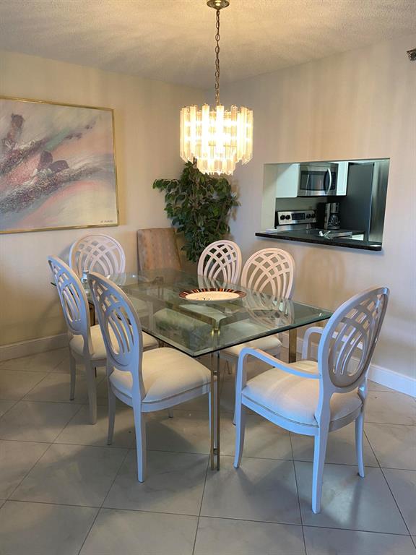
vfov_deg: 67.3
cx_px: 208
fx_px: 417
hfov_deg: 53.1
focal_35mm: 26
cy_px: 278
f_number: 1.8
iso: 100
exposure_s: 1/60
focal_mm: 4.25
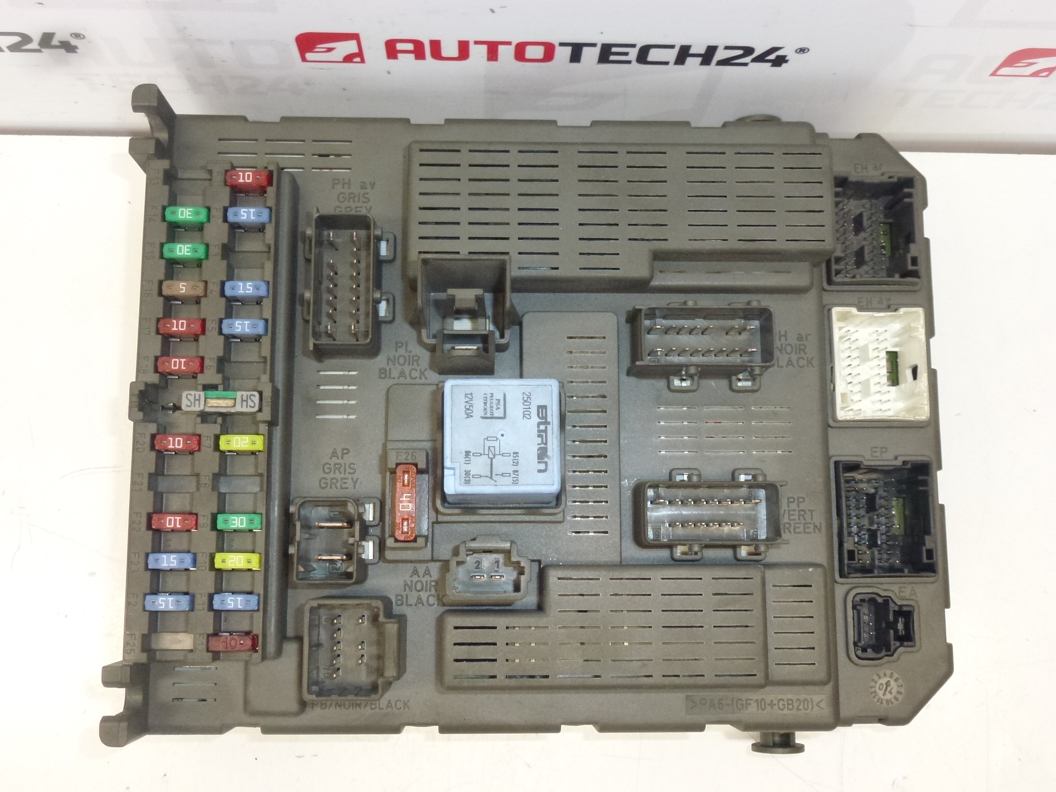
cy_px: 396
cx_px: 528
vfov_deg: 39.7
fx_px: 1098
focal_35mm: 36
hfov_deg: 51.4
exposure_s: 1/100
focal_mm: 6.4
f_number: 3.7
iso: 400
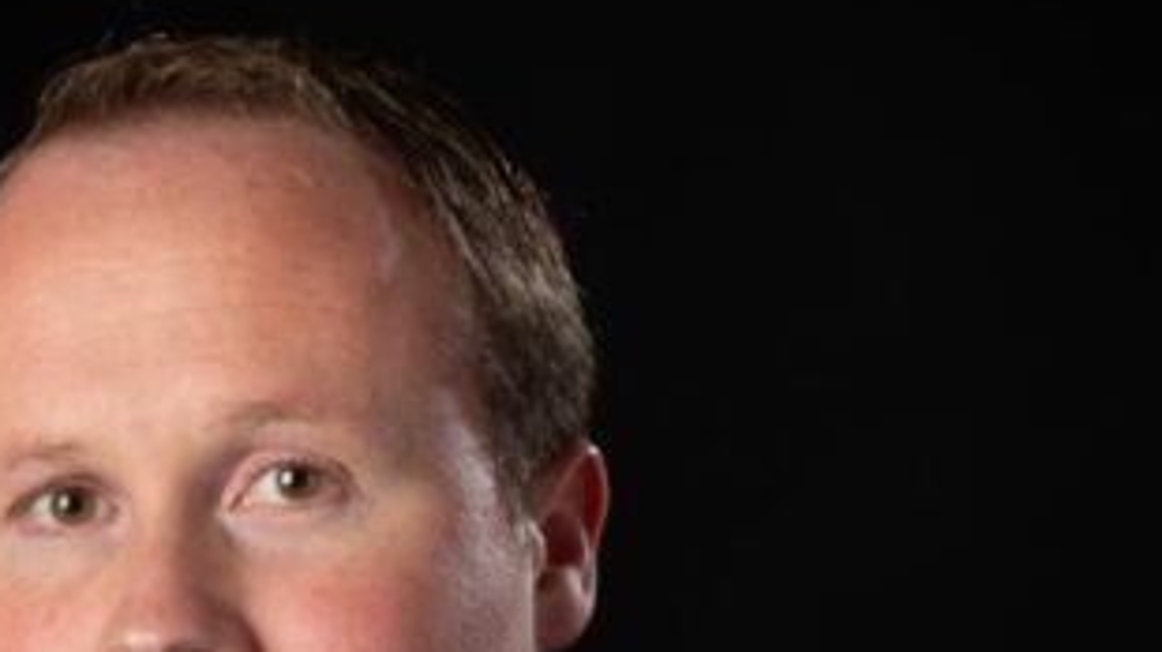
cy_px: 826
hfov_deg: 9.4
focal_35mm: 230
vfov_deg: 5.2
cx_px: 281
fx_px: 7083
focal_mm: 85
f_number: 32
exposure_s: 1/125
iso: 200
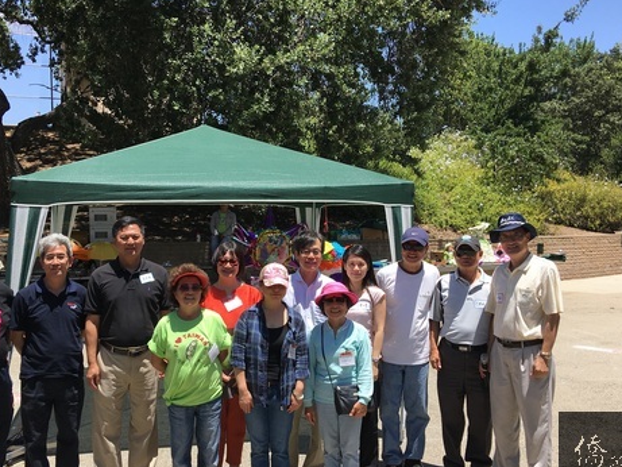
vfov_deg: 36.8
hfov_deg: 47.8
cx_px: 289
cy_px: 246
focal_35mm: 39
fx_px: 701
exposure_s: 1/1202
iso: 25
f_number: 2.2
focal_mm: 4.15
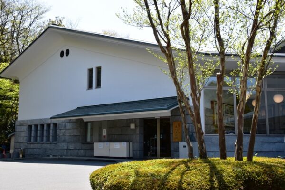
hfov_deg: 49.6
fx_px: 309
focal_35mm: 39
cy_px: 95
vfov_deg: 34.2
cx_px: 142
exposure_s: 1/125
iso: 400
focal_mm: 26
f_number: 18
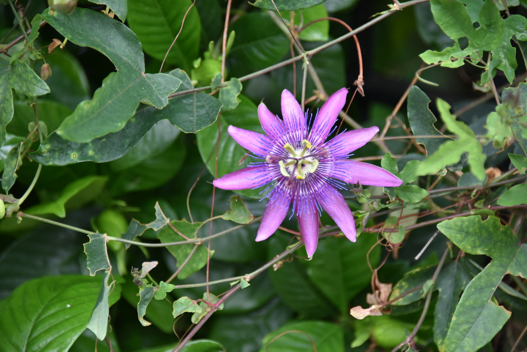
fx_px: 4392
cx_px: 264
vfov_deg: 4.6
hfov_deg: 6.9
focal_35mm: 300
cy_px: 176
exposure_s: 1/640
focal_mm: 300
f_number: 5.6
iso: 1100
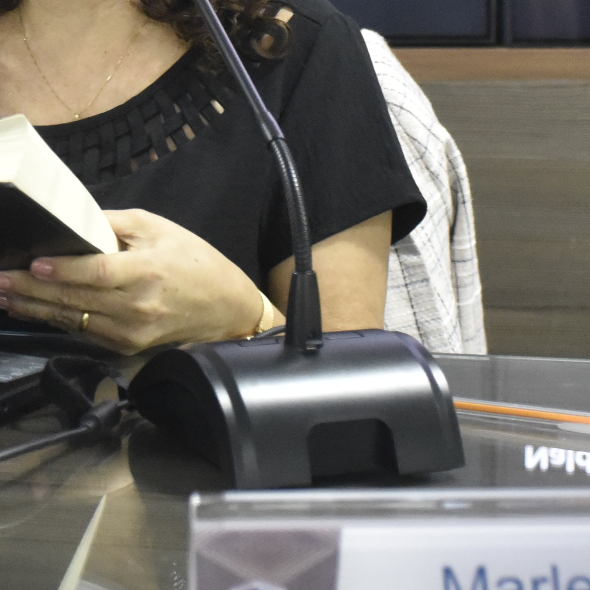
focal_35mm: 123
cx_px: 68
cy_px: 76
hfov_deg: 14.1
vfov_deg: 14.1
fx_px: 2372
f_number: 5
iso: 6400
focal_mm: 34
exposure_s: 1/160
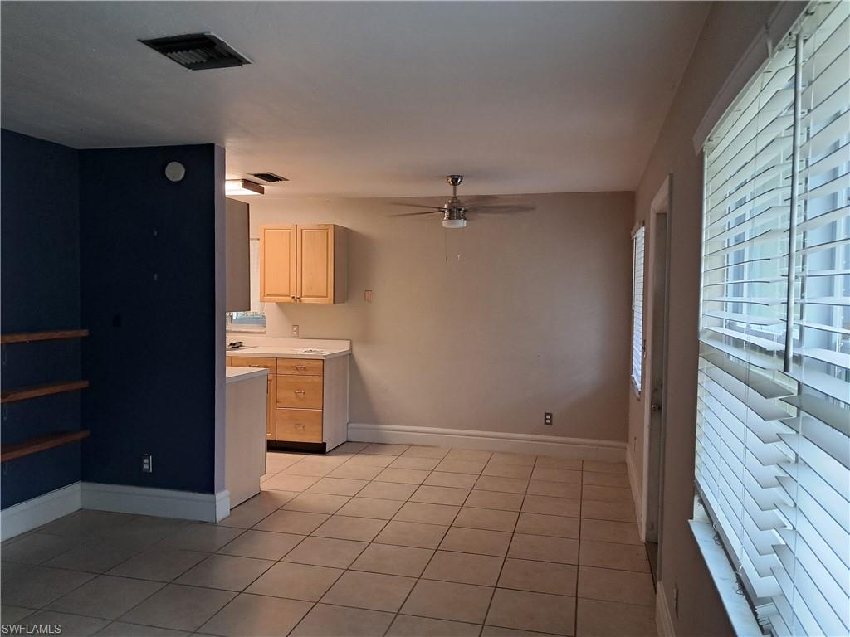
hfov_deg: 65.3
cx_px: 425
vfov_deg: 51.4
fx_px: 663
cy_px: 318
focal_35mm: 27
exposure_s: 1/60
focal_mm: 4
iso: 400
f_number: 1.8
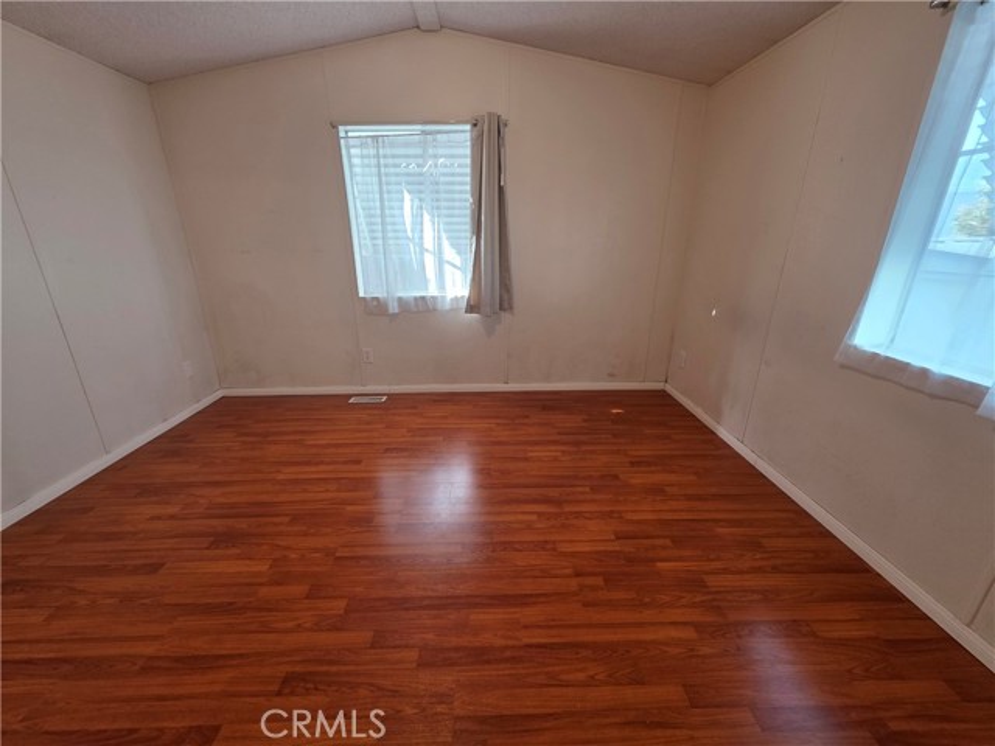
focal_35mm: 13
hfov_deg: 106.2
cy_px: 373
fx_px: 374
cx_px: 498
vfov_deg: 89.9
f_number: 1.9
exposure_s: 1/120
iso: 125
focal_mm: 2.2
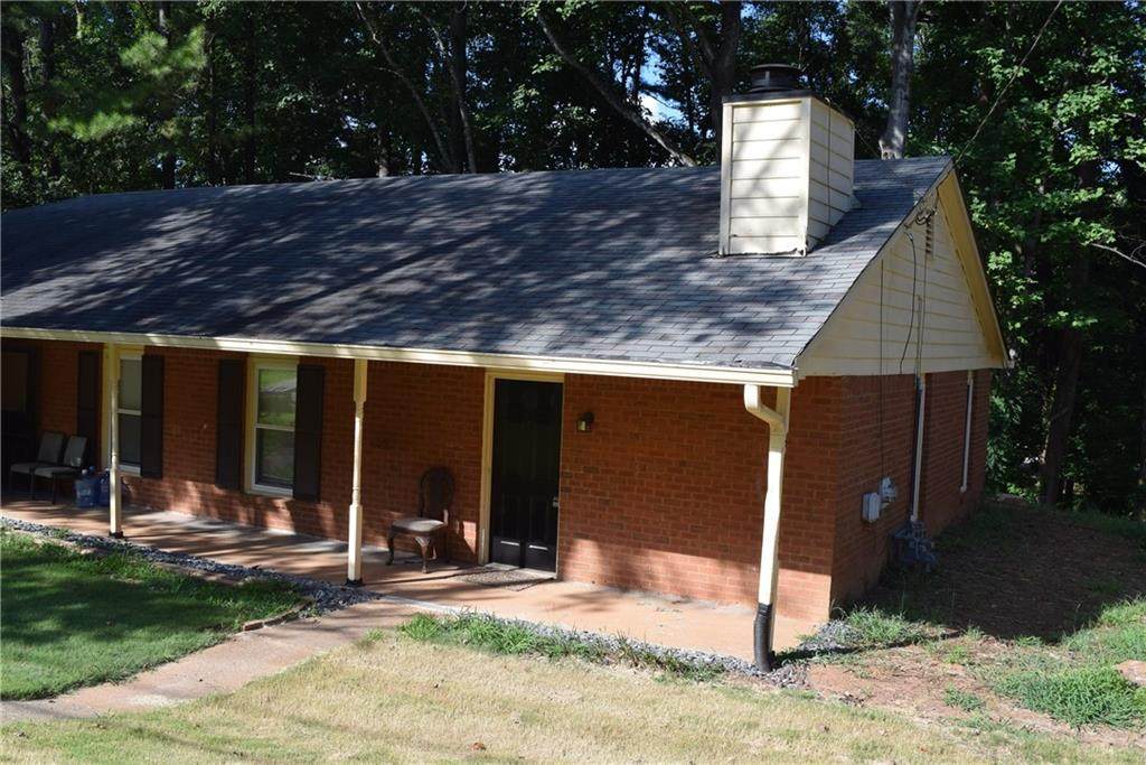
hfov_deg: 55.1
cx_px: 573
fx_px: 1098
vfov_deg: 38.4
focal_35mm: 34
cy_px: 382
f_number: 8
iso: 200
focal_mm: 23
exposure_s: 1/250
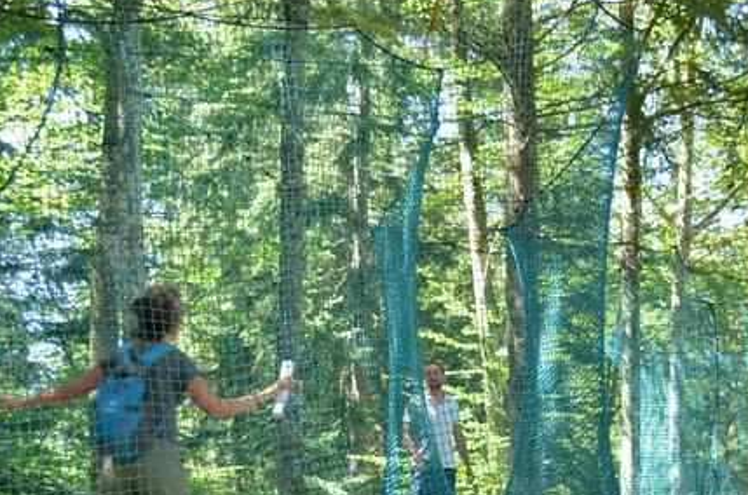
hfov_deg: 26.5
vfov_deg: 17.7
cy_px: 415
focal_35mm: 76
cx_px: 523
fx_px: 1576
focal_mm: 24
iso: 125
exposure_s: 1/30
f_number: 4
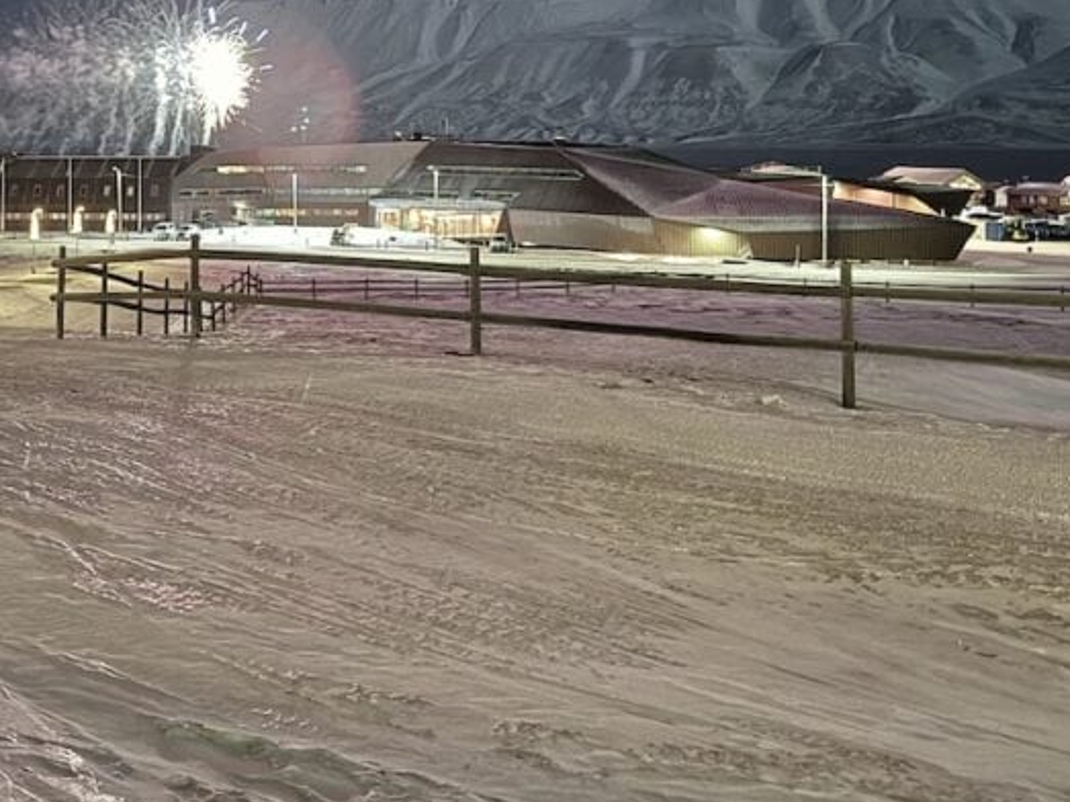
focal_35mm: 47
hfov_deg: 39.3
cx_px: 262
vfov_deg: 29.7
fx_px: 1452
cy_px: 94
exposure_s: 1/4
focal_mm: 6.76
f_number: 1.78
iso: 2000
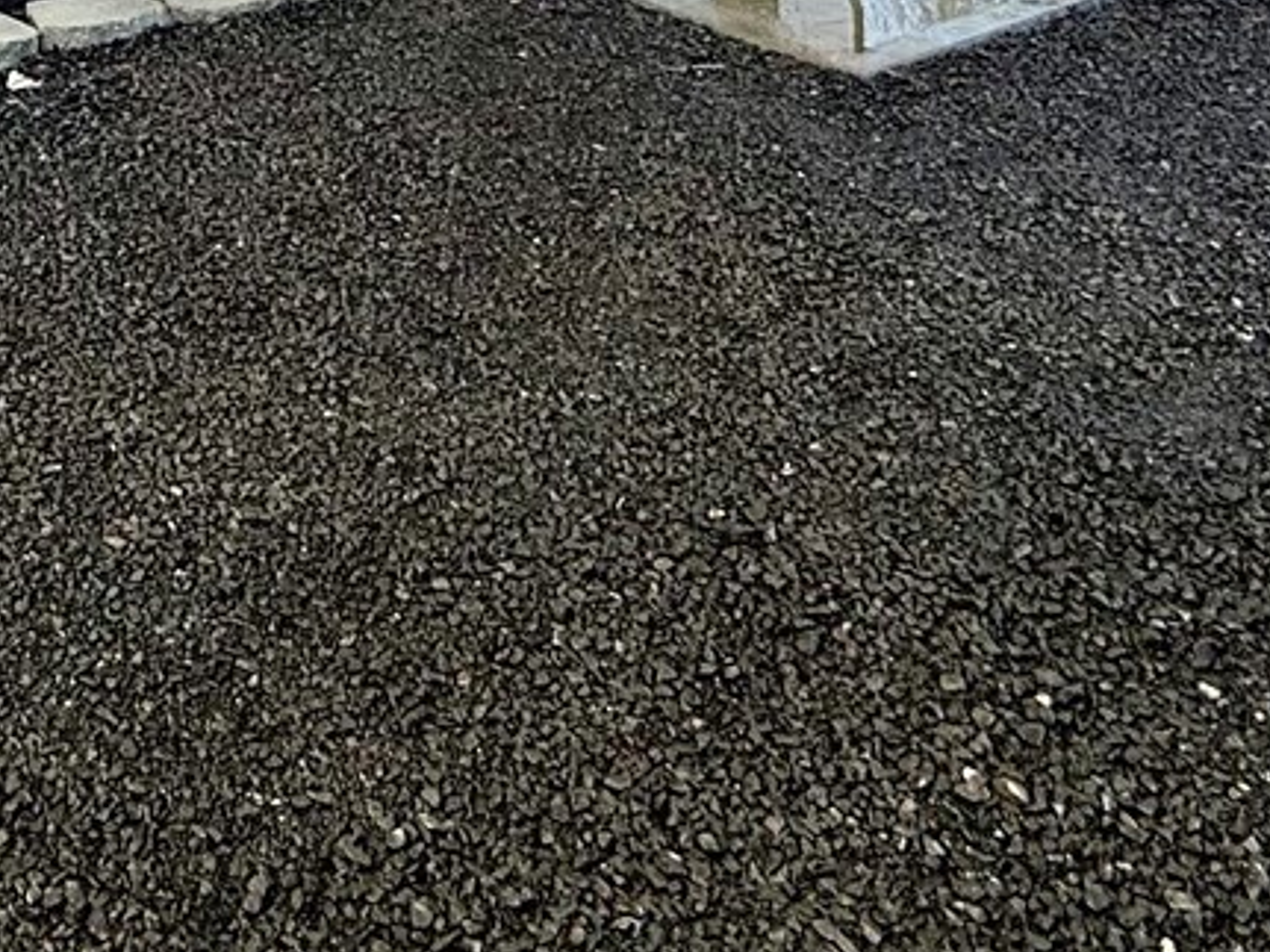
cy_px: -645
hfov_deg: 34.0
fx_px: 1907
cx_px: 41
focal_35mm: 52
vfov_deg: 21.2
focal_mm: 2.22
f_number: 2.2
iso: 50
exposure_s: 1/374
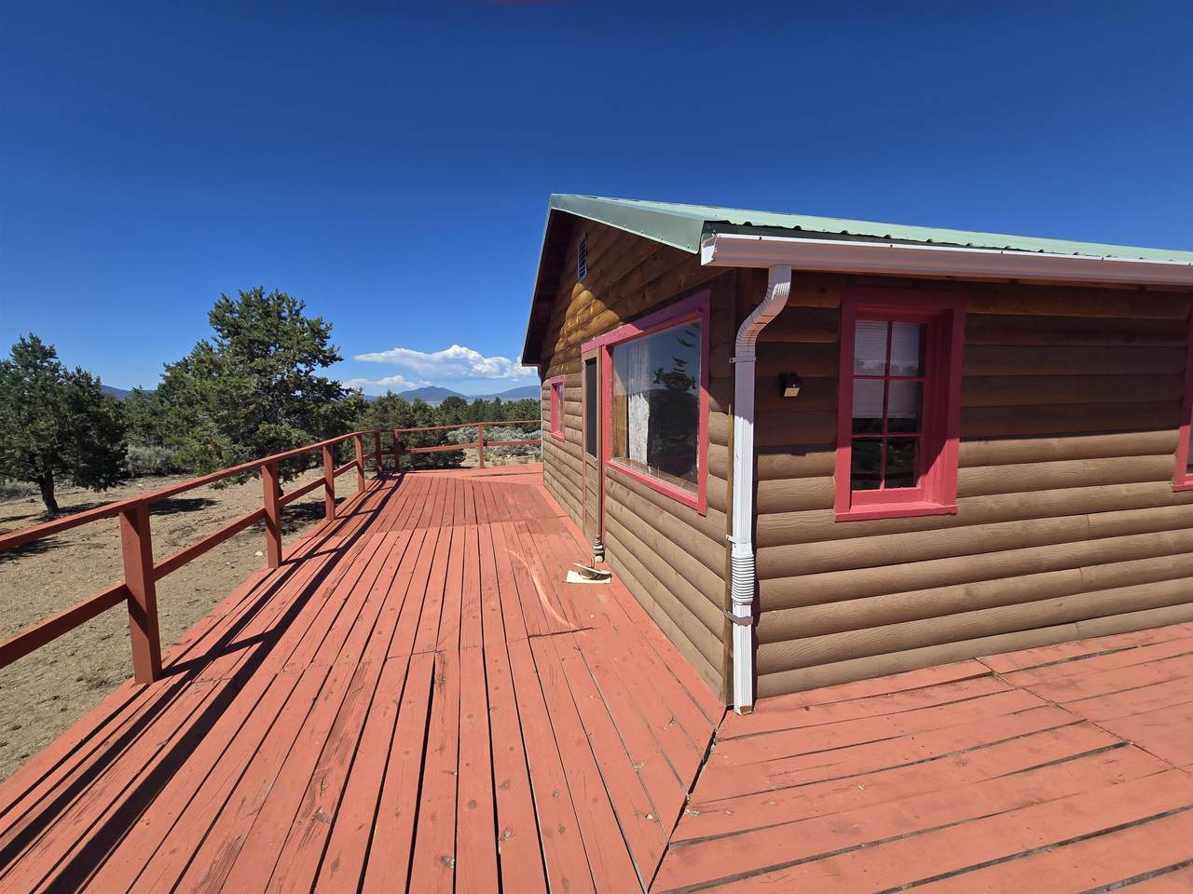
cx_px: 596
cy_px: 447
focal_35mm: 13
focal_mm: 2.2
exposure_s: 1/3050
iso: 50
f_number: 2.2
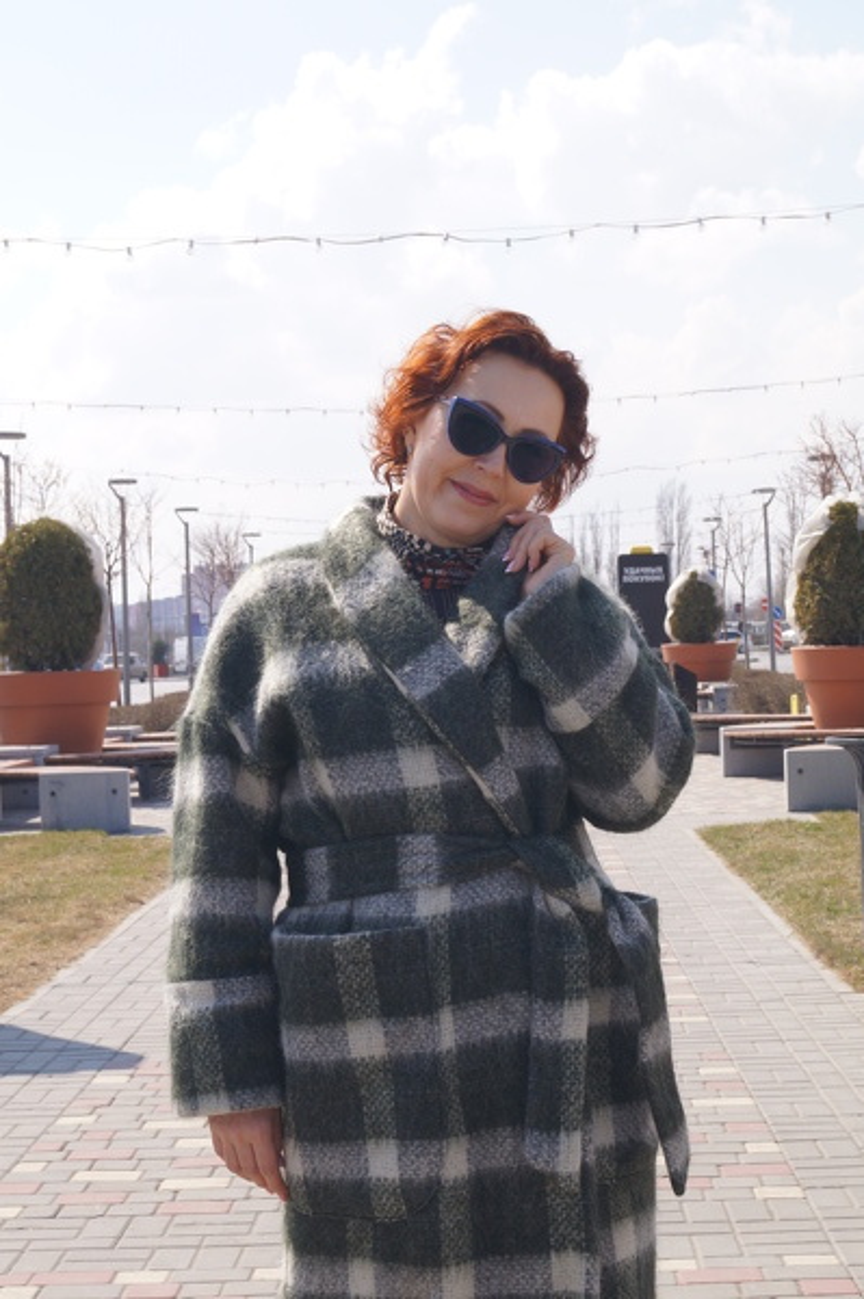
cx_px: 432
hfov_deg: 20.3
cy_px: 650
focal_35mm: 67
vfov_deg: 30.1
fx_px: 2416
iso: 200
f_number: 14
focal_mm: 45
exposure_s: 1/160
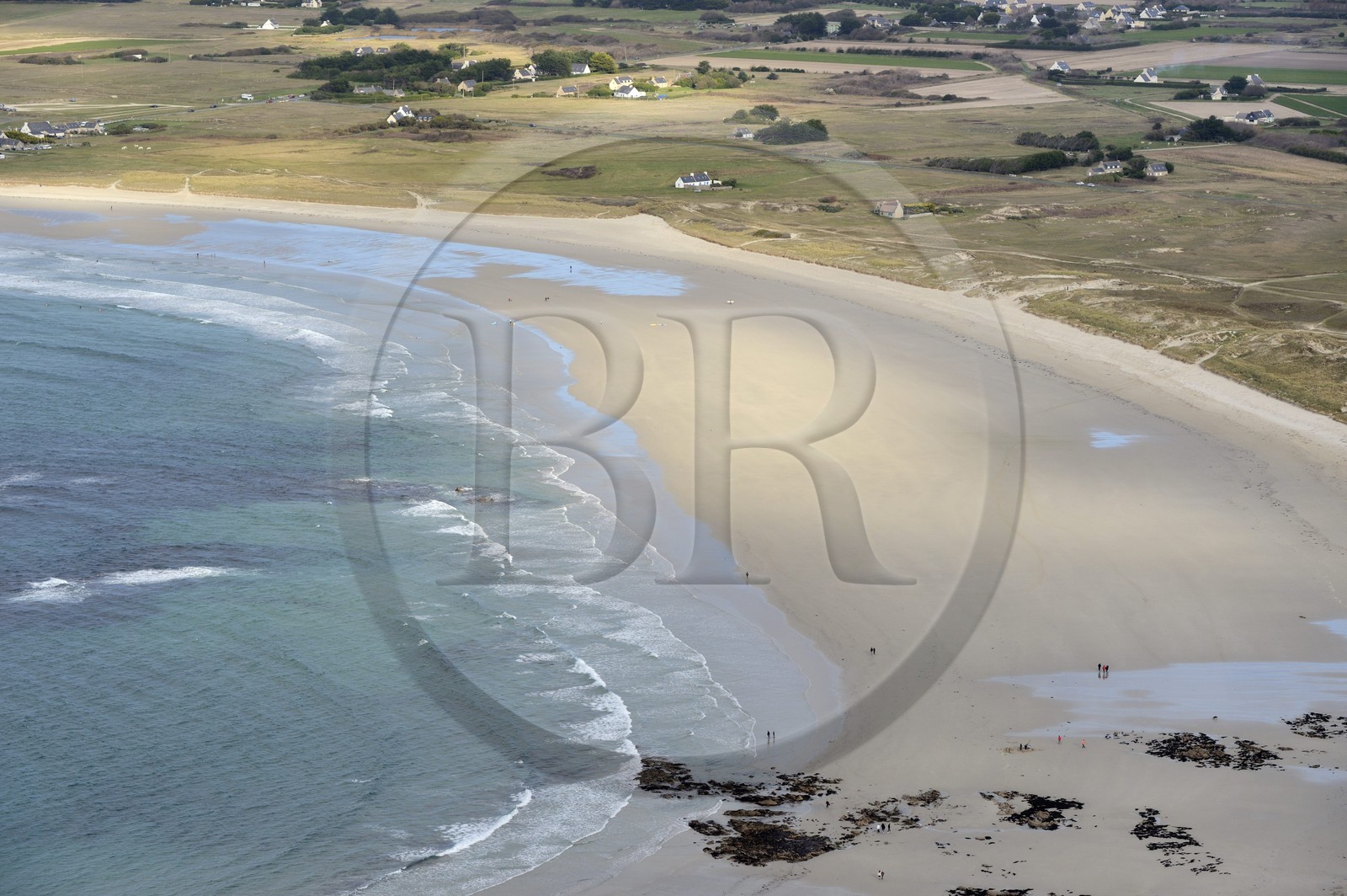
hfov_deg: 18.6
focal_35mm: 110
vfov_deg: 12.4
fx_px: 4112
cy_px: 448
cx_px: 674
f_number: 7.1
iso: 400
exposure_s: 1/1000
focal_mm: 110
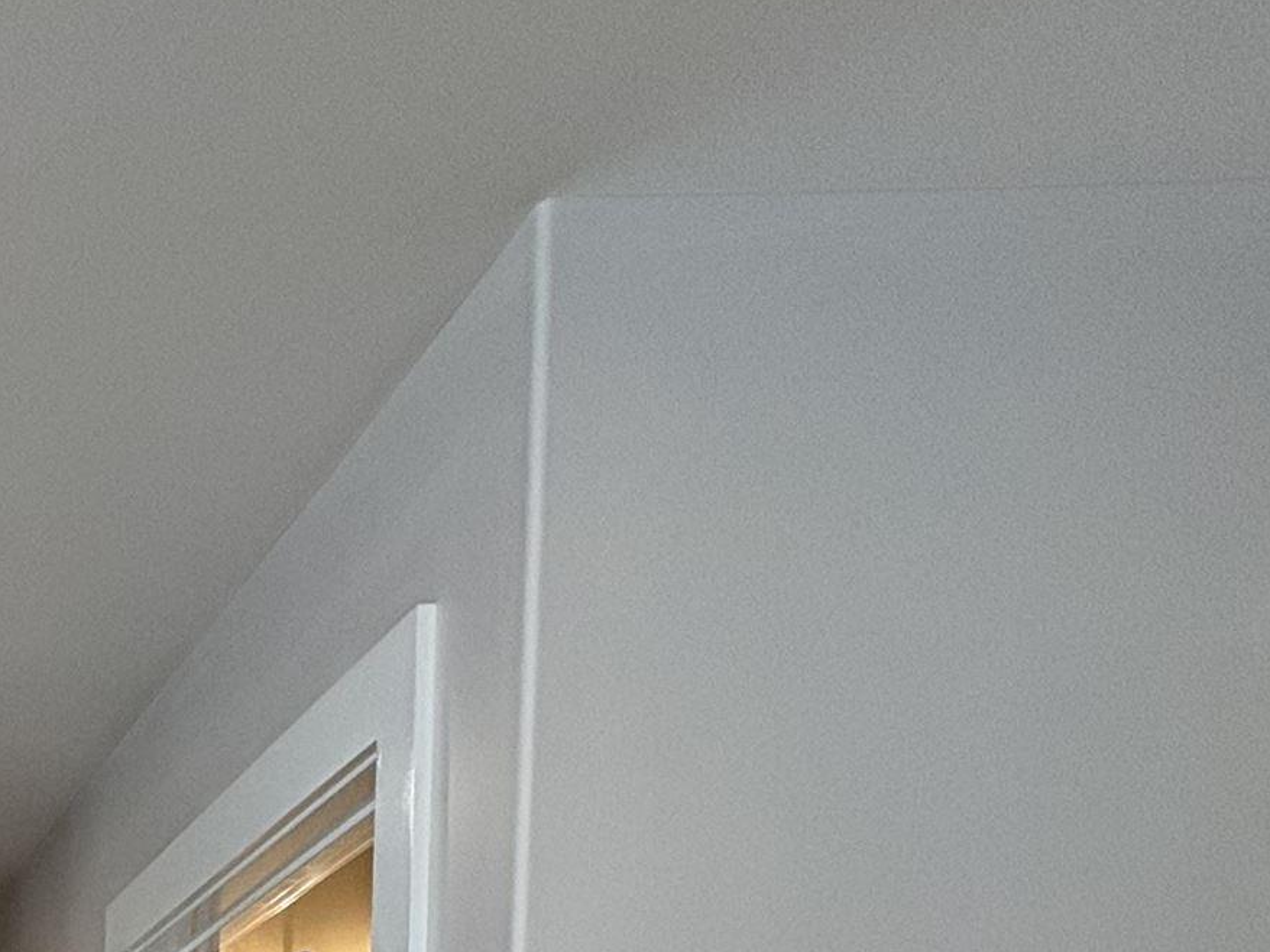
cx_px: -360
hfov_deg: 30.9
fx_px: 1797
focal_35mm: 49
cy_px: 1626
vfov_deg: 21.6
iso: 160
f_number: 2.2
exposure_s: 1/120
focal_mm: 2.22
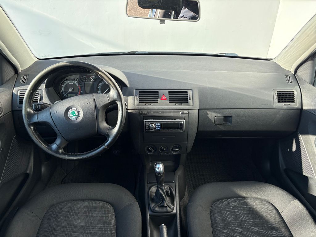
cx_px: 158
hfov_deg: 67.3
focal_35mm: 26
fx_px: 237
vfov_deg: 53.1
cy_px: 118
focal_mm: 5.96
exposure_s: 1/618
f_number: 1.6
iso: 64
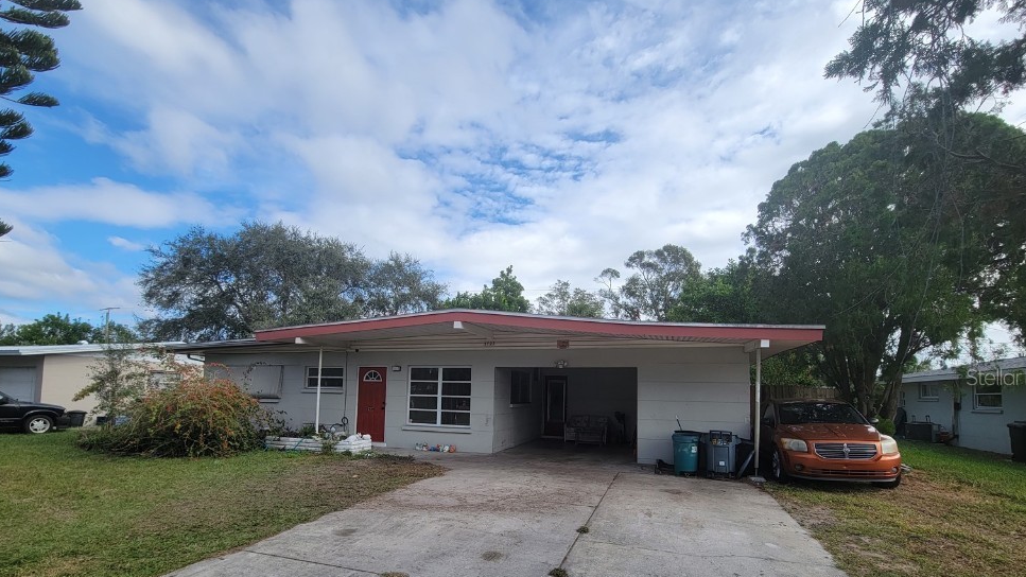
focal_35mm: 15
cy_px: 377
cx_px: 523
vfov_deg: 68.9
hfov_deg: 103.0
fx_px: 408
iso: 50
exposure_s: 1/1170
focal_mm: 2.2
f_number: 2.2
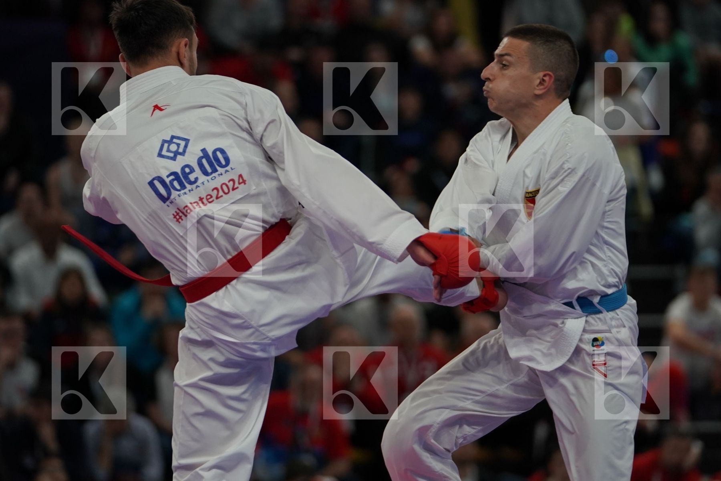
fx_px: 4826
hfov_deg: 8.5
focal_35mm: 241
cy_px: 240
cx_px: 360
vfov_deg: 5.7
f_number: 2.8
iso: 1000
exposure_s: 1/1000
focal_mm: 161
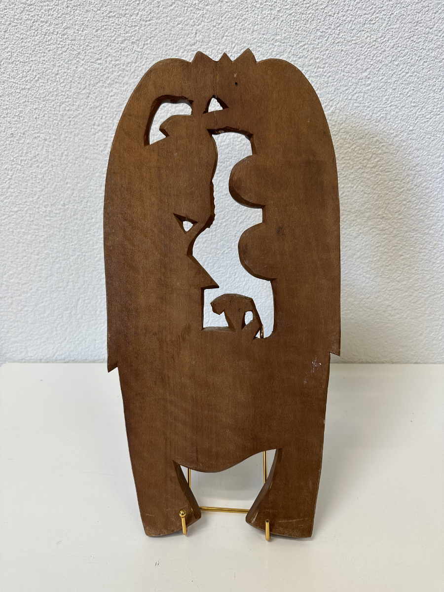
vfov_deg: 71.6
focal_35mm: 24
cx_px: 222
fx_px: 410
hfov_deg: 56.8
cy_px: 296
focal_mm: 6.9
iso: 125
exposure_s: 1/100
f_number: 1.8
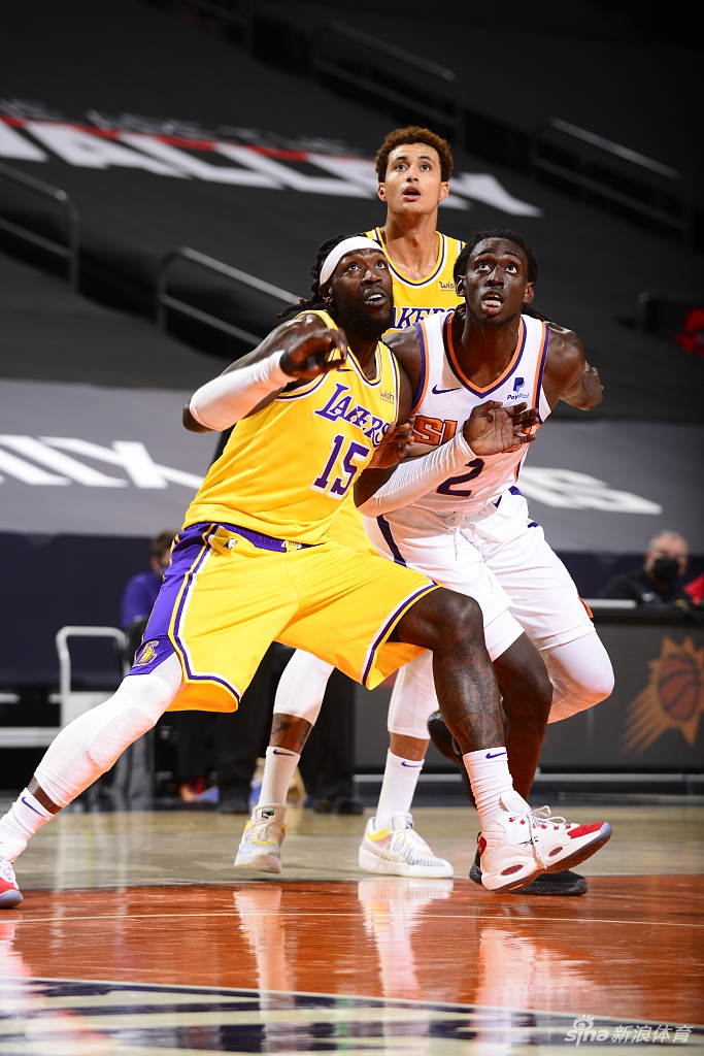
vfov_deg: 10.3
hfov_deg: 6.9
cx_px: 352
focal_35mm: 200
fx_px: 5864
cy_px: 528
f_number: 5.6
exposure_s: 1/250
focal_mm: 200
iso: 200
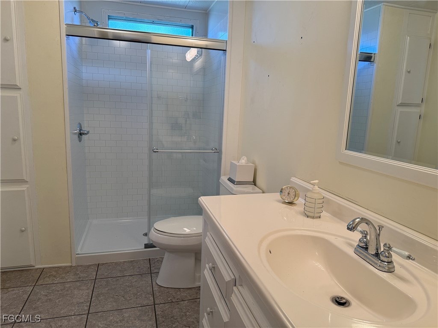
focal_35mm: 24
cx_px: 219
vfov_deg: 56.8
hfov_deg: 71.6
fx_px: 304
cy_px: 164
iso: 100
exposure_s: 1/120
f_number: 1.78
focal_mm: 6.76
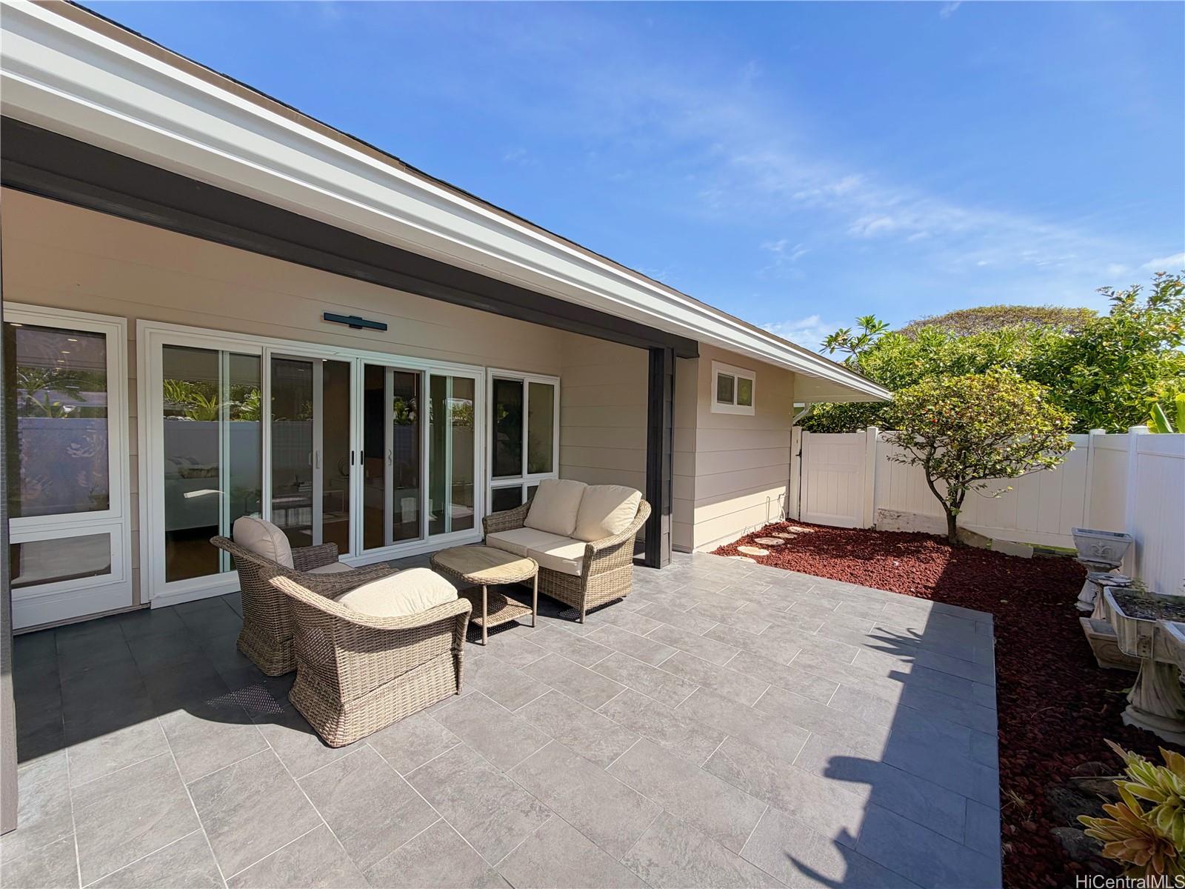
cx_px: 592
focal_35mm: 14
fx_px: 479
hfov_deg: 102.1
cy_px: 444
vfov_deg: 85.7
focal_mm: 2.22
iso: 25
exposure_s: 1/770
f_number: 2.2
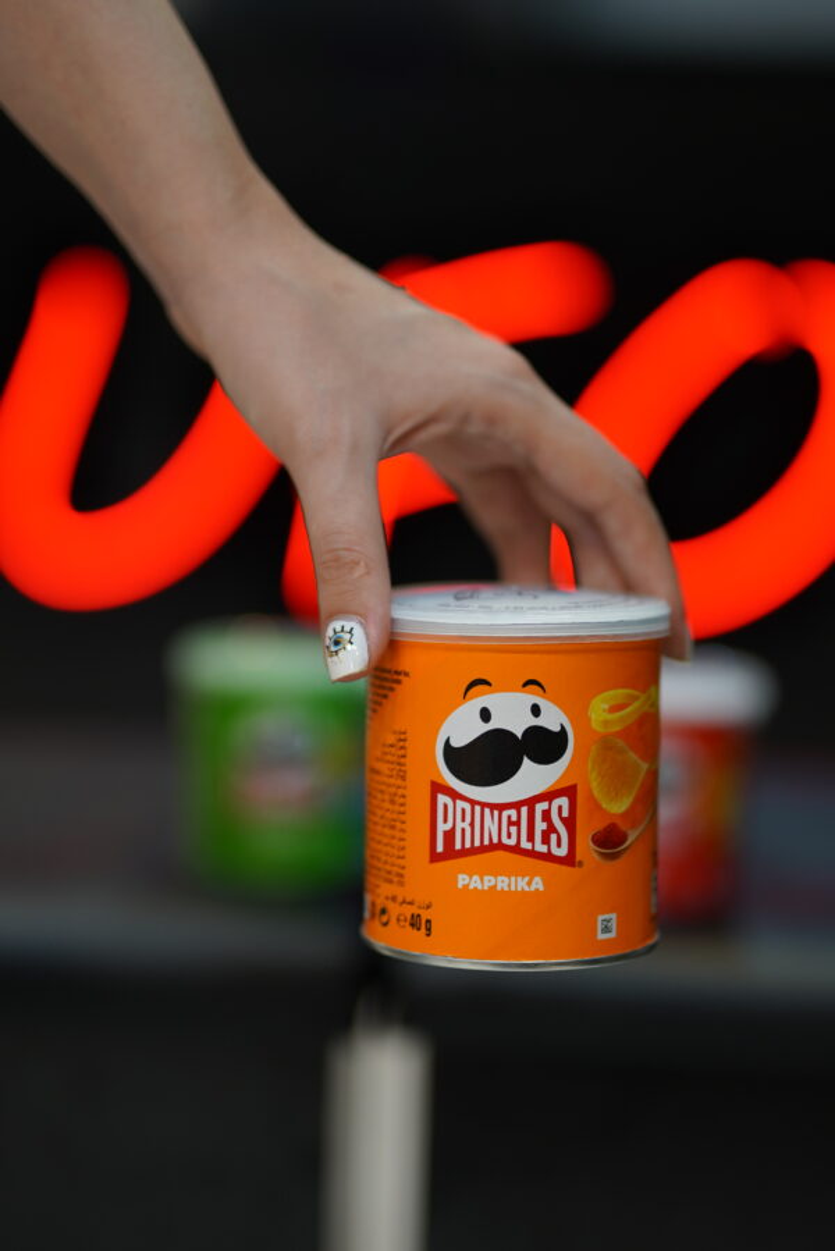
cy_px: 626
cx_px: 418
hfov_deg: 18.2
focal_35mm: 75
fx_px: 2607
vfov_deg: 27.0
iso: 250
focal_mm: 50
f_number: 1.4
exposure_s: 1/125
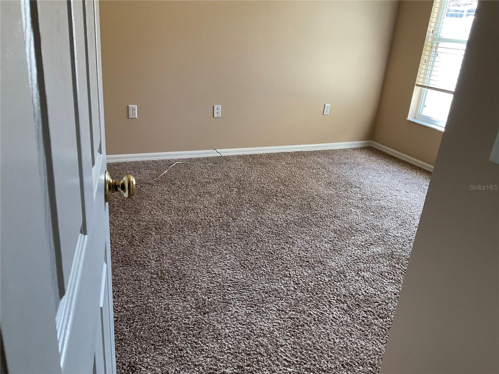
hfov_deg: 61.7
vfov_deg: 48.2
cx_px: 250
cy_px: 187
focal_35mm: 29
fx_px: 418
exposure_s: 1/60
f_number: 1.8
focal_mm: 3
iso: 64
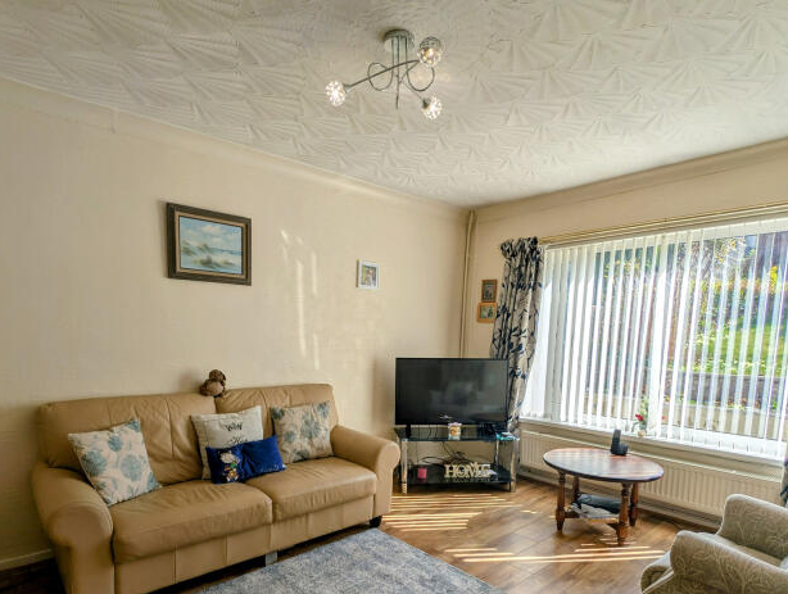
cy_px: 392
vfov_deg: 64.6
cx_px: 376
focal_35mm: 20
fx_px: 456
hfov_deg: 81.6
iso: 39
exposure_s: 1/889
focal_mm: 2.23
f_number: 1.95
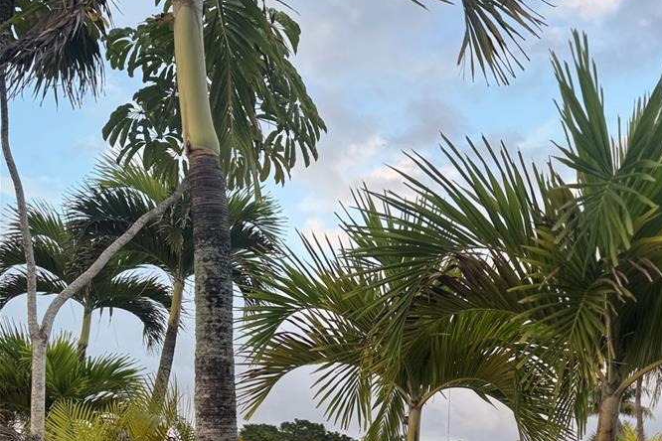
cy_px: 491
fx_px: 827
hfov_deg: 43.0
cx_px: 446
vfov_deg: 27.2
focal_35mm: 45
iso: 80
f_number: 1.78
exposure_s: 1/329
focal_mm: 6.76
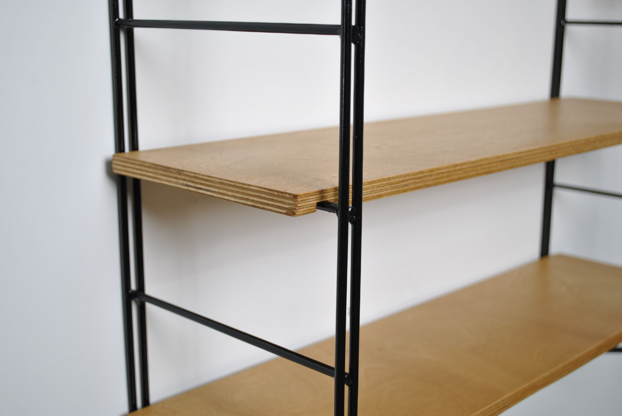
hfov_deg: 40.3
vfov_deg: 27.6
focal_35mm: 49
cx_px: 294
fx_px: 848
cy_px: 204
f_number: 4.5
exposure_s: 1/30
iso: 200
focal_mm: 30
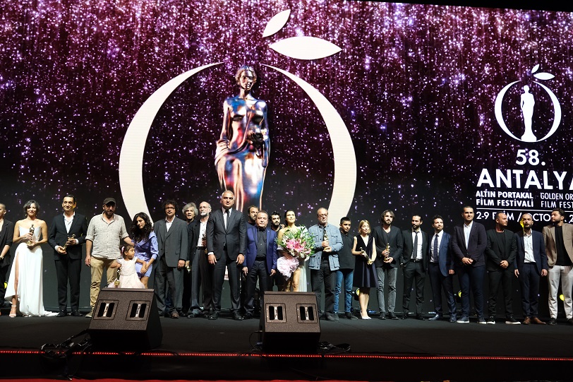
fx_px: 573
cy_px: 191
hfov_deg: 53.1
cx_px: 286
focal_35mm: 36
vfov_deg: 36.9
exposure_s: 1/125
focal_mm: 24
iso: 2000
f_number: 5.6
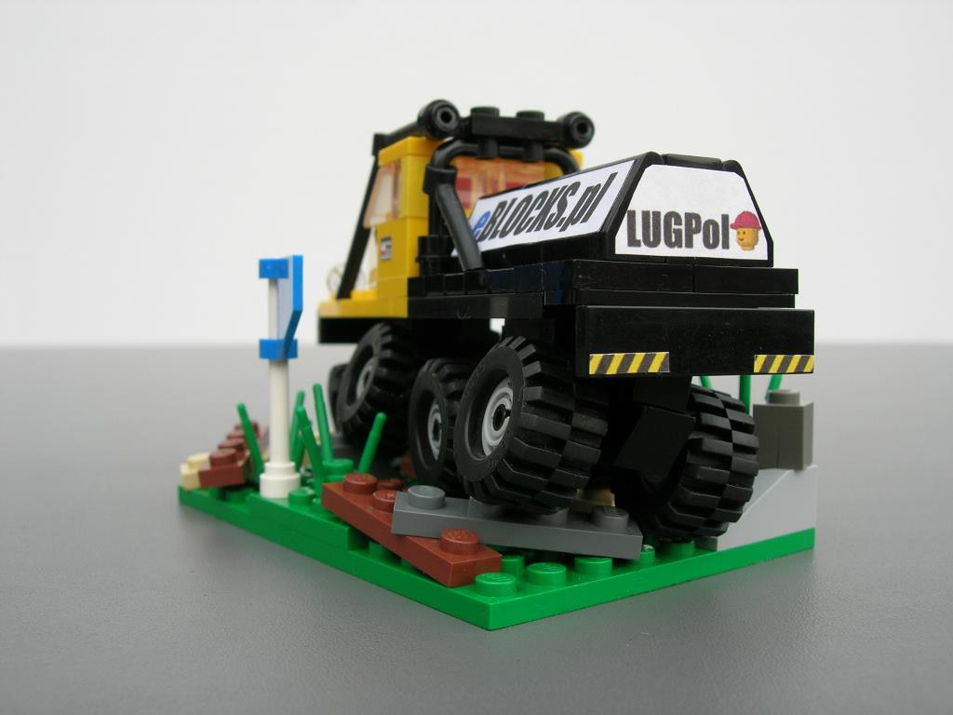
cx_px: 476
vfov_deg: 37.7
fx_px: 1046
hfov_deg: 49.0
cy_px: 358
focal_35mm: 38
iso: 64
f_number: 4.8
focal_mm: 7.8
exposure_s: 1/62.2
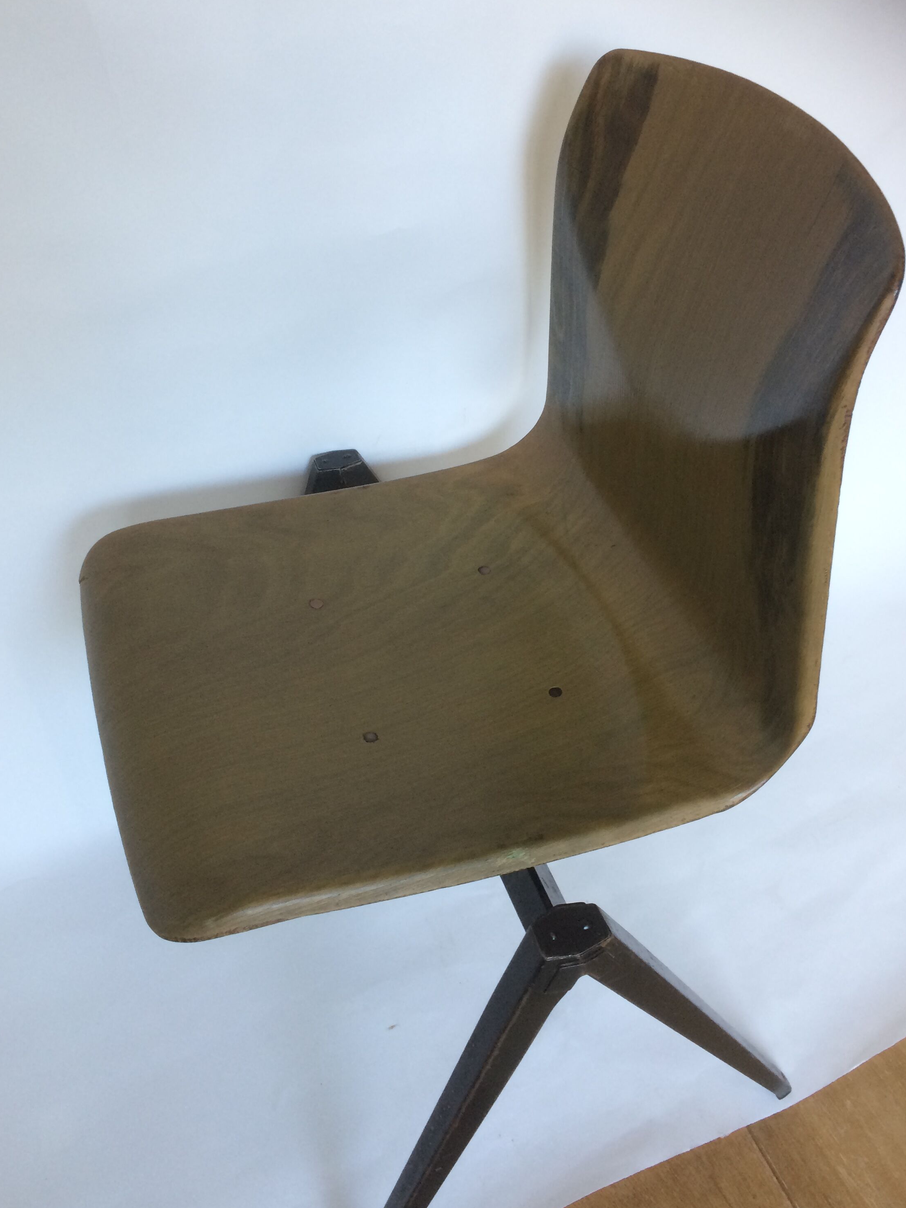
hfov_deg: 44.2
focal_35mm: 32
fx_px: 1117
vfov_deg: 56.7
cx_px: 464
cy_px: 553
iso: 100
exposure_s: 1/33
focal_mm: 4.15
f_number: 2.2
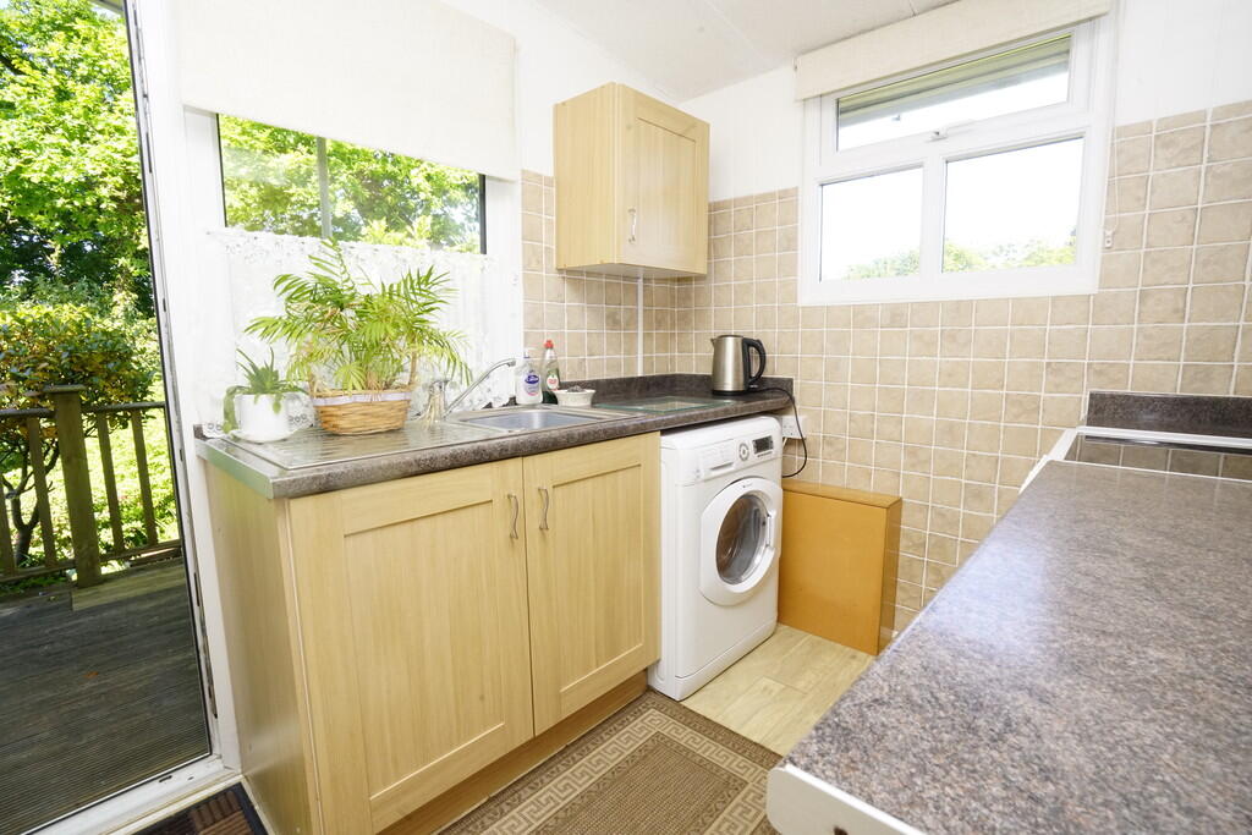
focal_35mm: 16
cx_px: 626
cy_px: 418
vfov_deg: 73.8
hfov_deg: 96.7
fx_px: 556
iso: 2000
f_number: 16
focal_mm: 16
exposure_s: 1/60
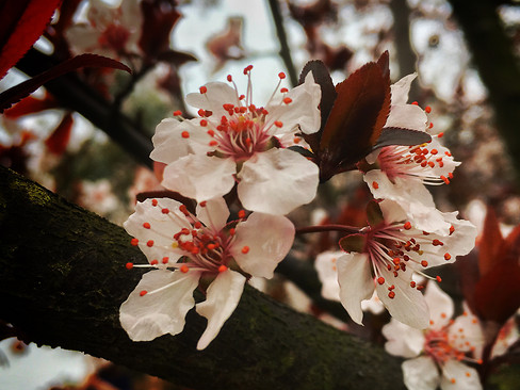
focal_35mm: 38
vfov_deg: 37.7
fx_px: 571
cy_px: 195
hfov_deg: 49.0
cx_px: 273
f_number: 2.2
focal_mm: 4.15
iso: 25
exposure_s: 1/254
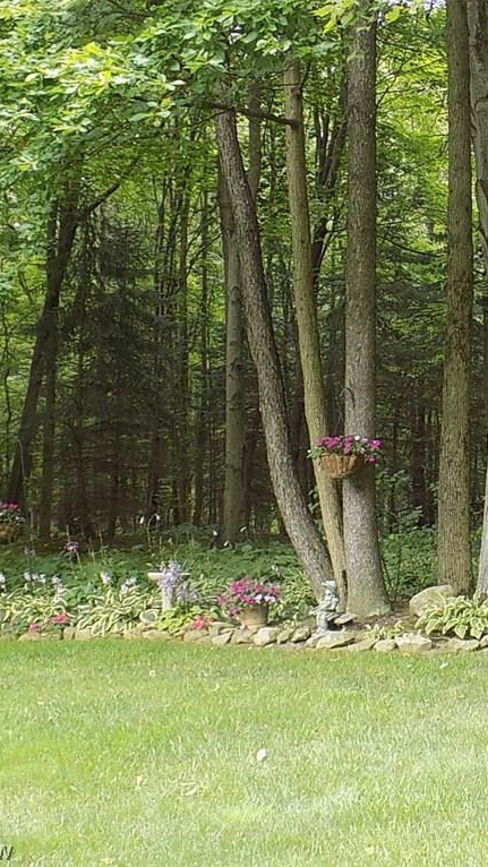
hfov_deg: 17.6
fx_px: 1541
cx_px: 474
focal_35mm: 67
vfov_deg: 31.4
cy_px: 434
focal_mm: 8.1
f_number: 3.7
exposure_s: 1/30
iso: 140
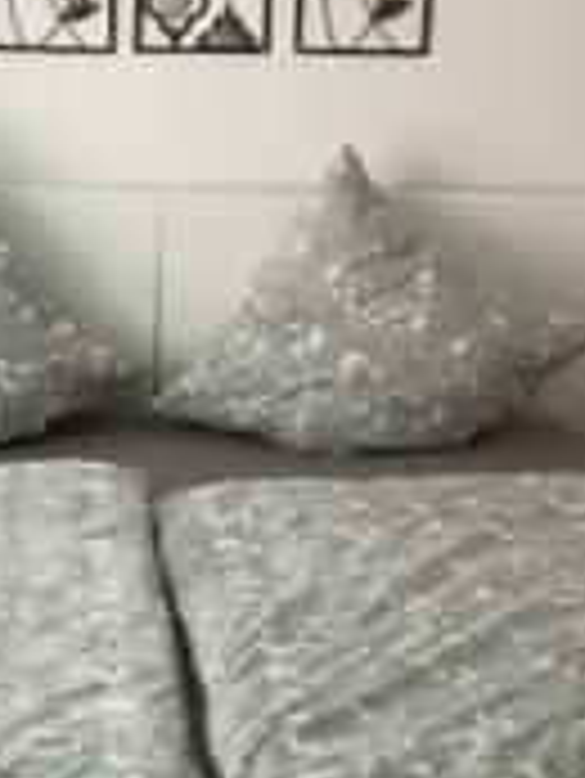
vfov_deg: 29.3
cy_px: 450
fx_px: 1485
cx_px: 140
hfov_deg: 22.1
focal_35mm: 66
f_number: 1.5
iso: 250
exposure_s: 1/18
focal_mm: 4.3
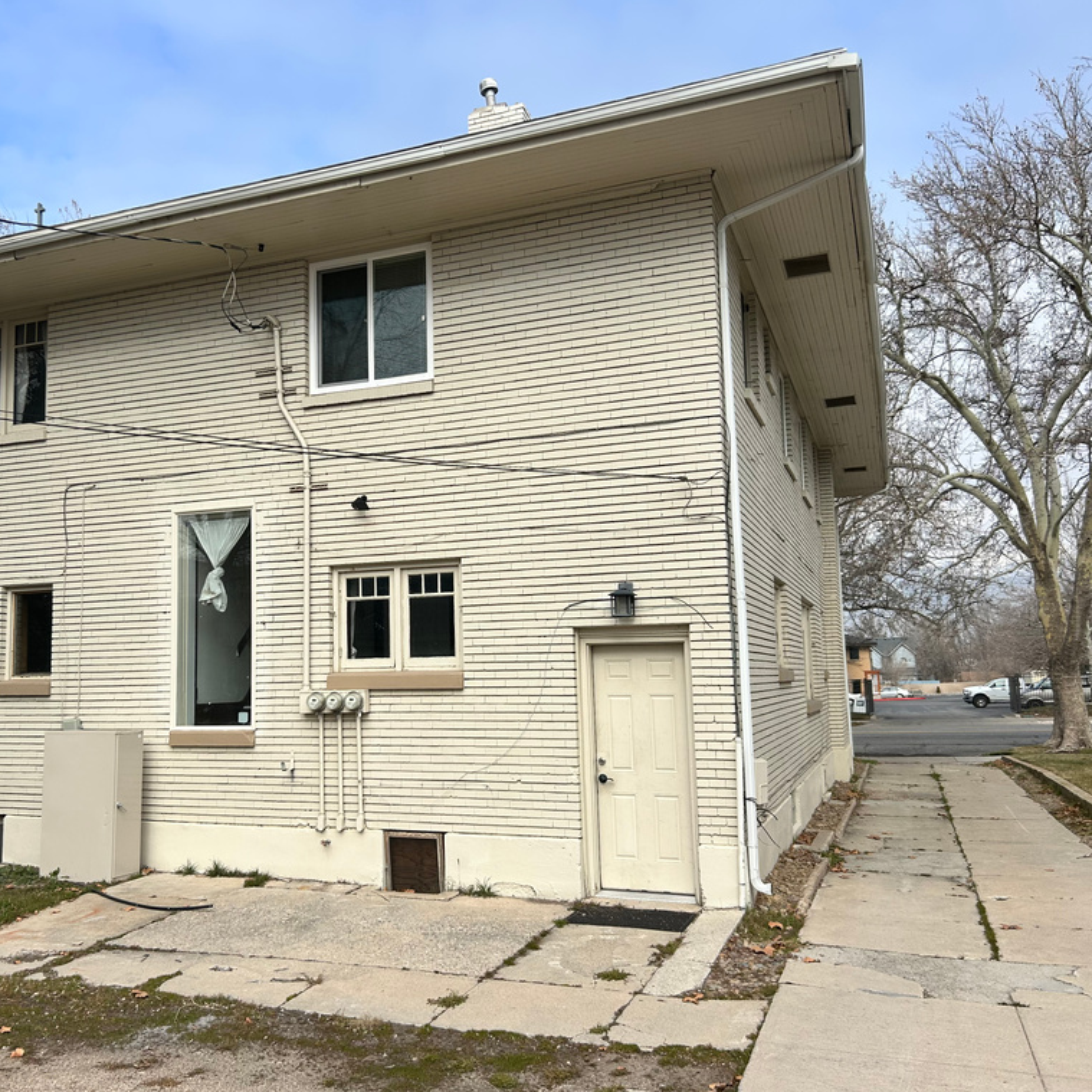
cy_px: 551
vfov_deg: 52.5
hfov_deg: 52.0
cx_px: 413
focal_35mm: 31
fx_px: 1106
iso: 50
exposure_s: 1/3077
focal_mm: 5.7
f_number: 1.5
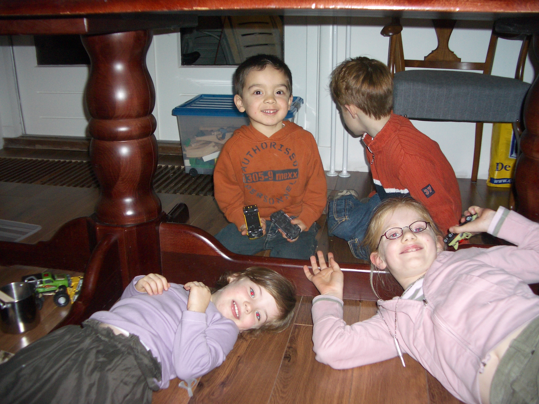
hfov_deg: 52.6
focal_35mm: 35
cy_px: 202
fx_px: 545
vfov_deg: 40.7
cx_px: 270
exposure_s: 1/60
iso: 100
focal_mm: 5.8
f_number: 2.6
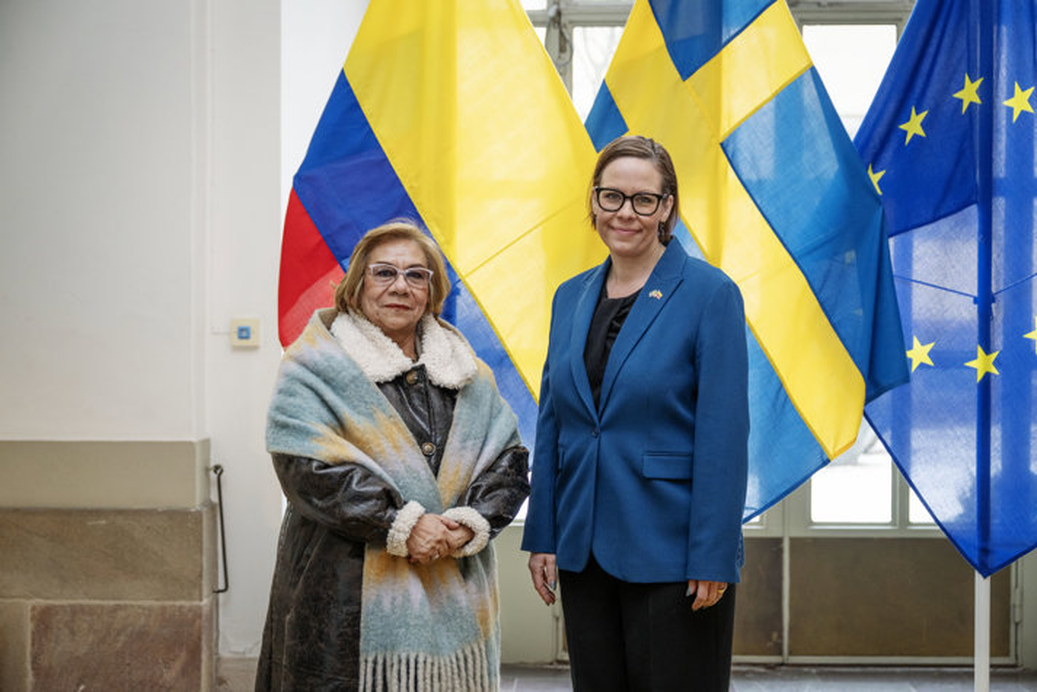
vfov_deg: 27.5
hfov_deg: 40.3
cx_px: 518
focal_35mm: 49
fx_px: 1412
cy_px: 346
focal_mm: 49
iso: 800
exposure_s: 1/200
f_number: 3.2
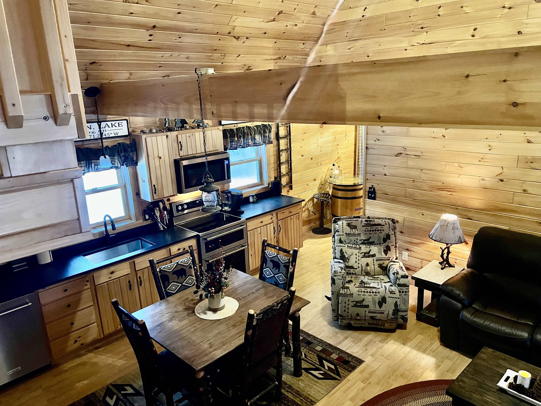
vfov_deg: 53.1
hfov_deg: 67.3
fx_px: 406
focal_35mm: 26
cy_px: 203
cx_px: 270
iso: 500
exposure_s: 1/30
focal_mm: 5.7
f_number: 1.5
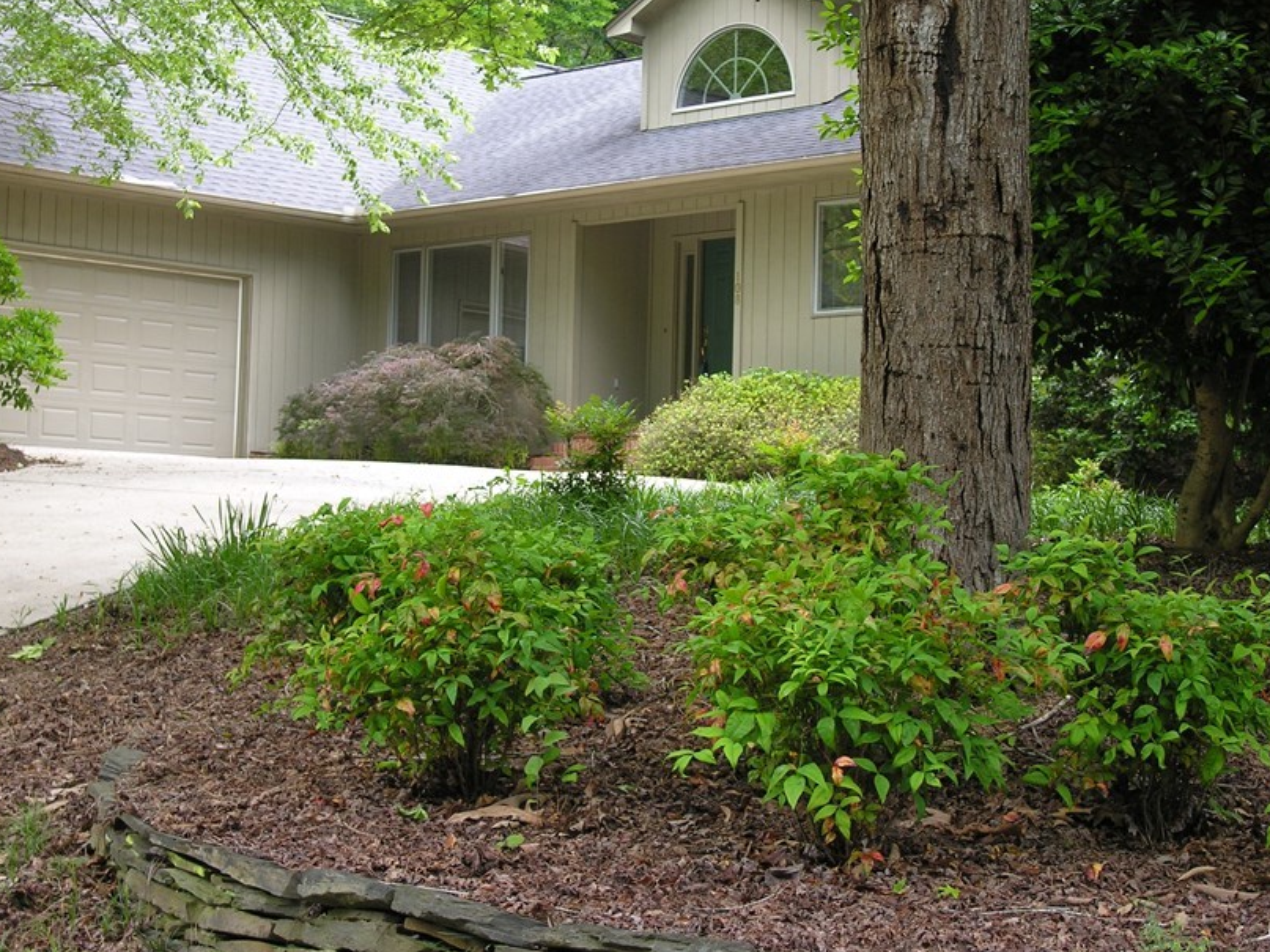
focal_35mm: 66
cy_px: 475
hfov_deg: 29.4
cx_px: 585
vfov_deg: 22.2
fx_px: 2421
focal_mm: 13.2
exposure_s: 1/49.1
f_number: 3.7
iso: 50
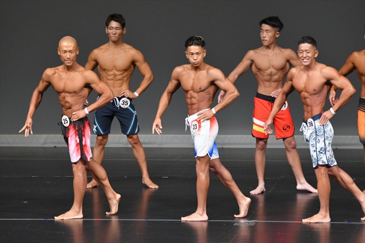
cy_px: 122
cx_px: 182
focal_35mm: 315
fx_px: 3192
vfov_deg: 4.4
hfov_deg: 6.5
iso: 4000
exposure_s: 1/400
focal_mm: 210
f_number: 5.6
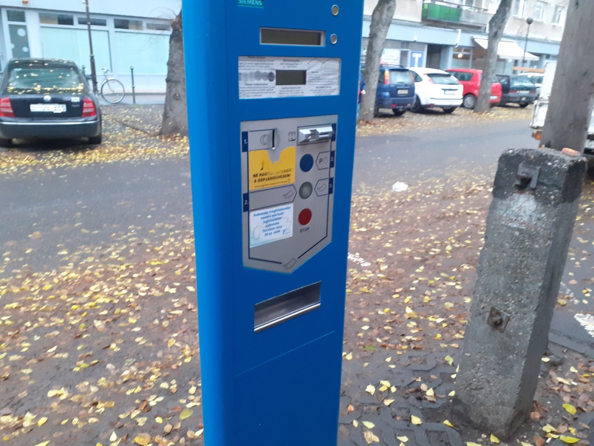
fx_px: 463
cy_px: 223
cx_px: 297
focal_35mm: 27
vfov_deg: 51.4
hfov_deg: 65.3
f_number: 1.9
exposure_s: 1/33
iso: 200
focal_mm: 3.6
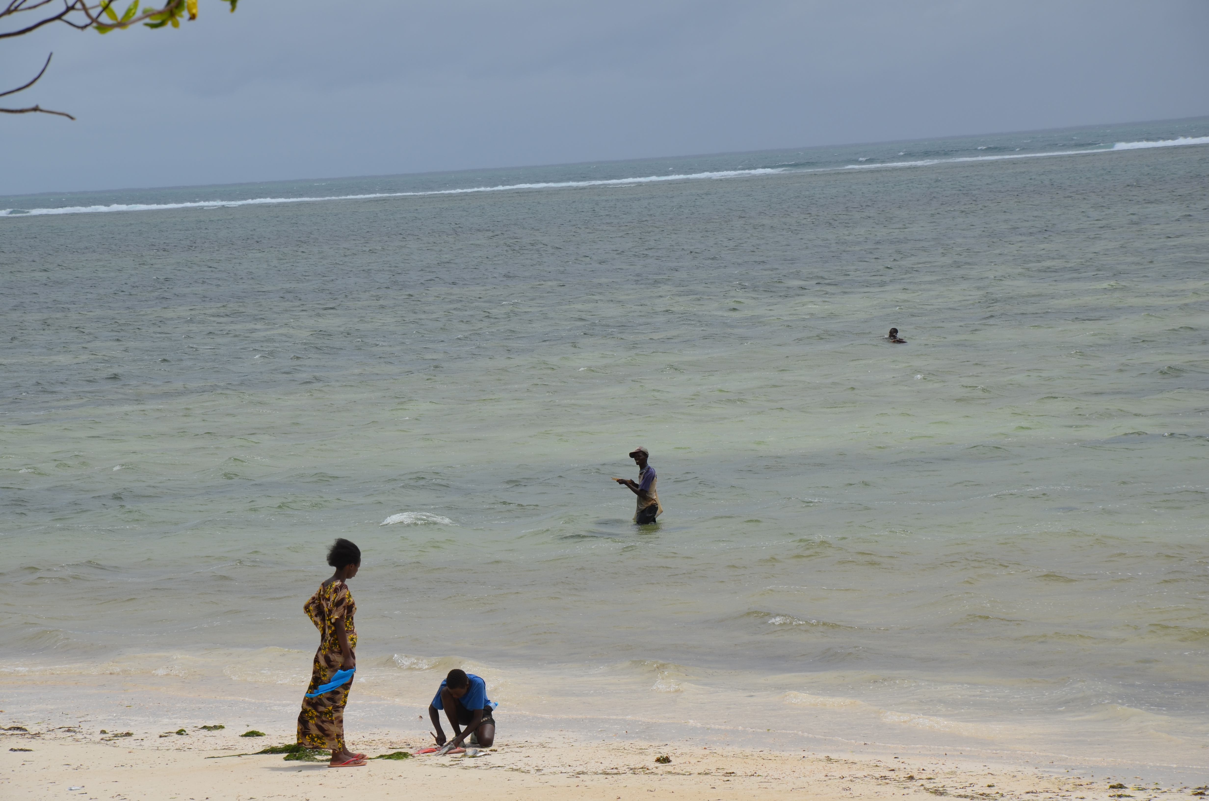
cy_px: 400
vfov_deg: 8.7
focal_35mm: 158
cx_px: 604
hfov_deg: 13.1
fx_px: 5278
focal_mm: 105
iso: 100
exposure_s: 1/400
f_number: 10
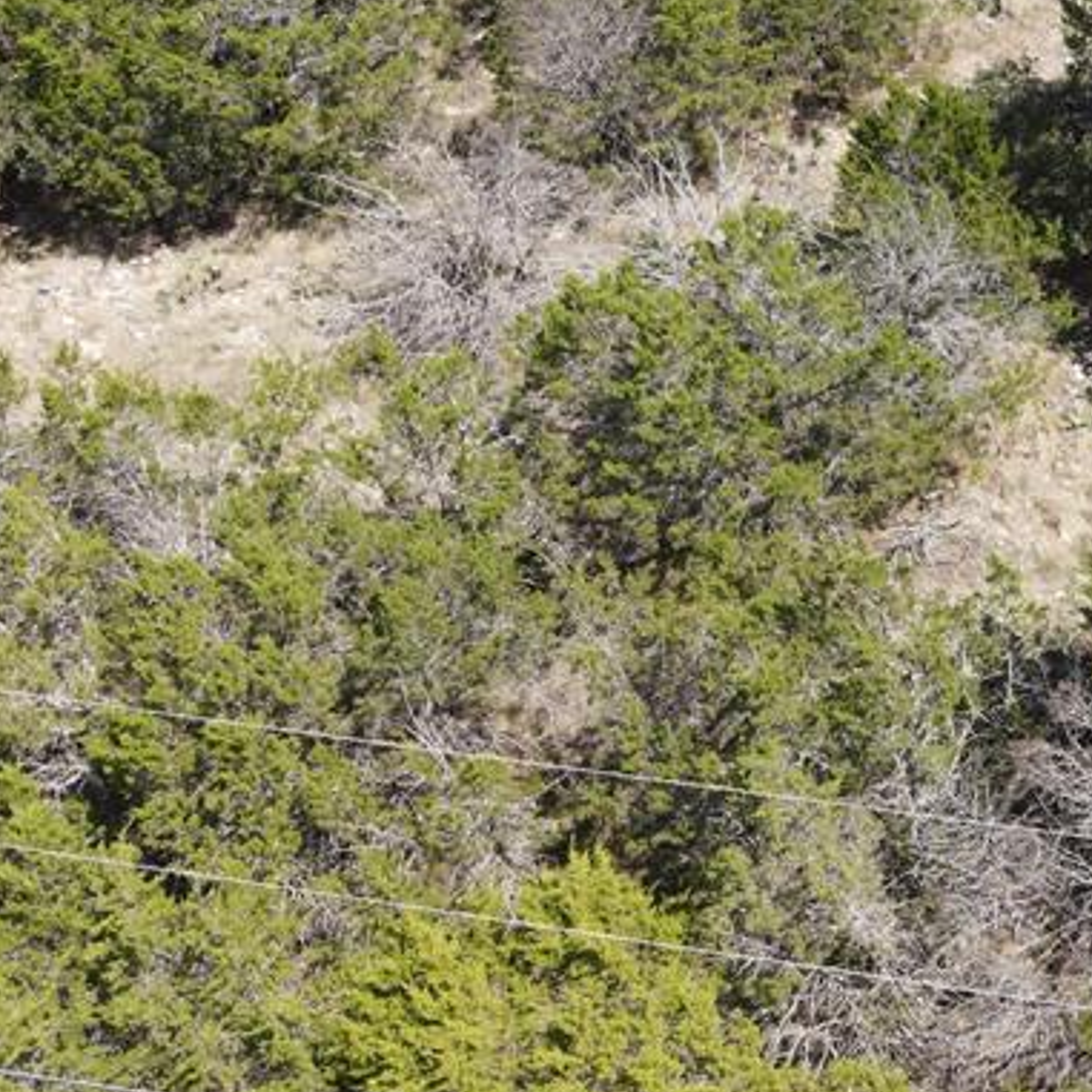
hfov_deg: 27.3
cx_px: 1230
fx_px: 2034
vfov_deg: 29.2
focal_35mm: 57
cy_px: 175
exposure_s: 1/350
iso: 100
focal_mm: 4.5
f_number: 2.8
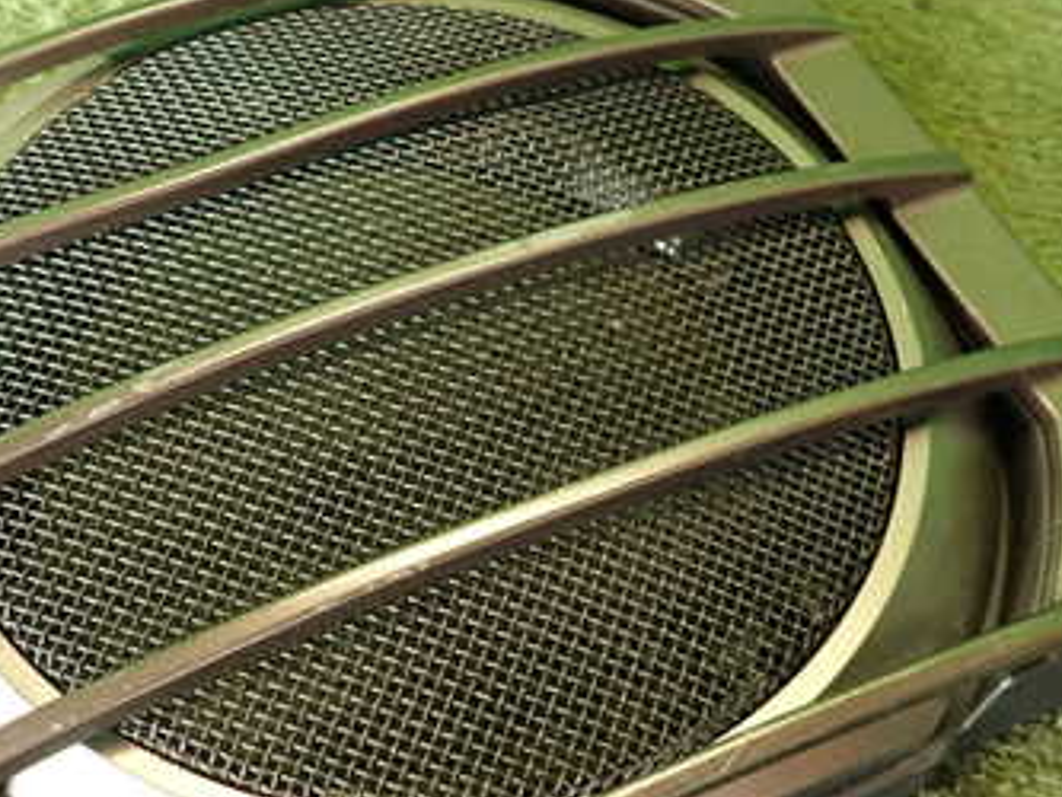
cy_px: 523
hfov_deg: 41.7
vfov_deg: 32.0
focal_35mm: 45
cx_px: 386
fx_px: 1381
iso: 250
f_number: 2
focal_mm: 4.5
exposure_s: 1/30
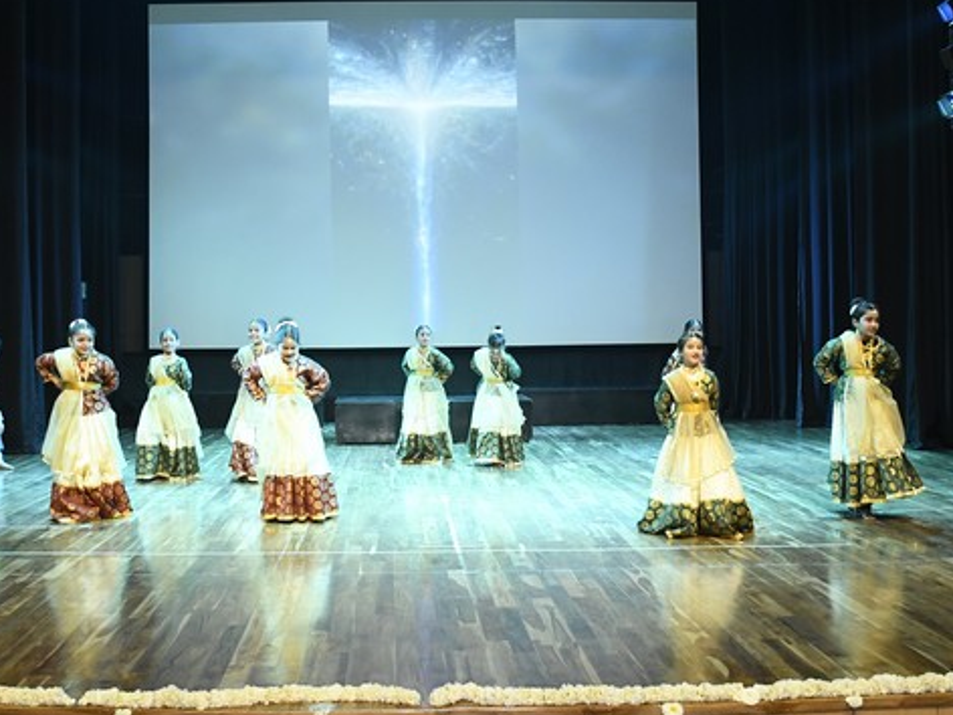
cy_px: 298
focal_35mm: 44
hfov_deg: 42.9
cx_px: 438
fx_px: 1211
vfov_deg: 32.8
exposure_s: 1/100
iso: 2500
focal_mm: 18
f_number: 4
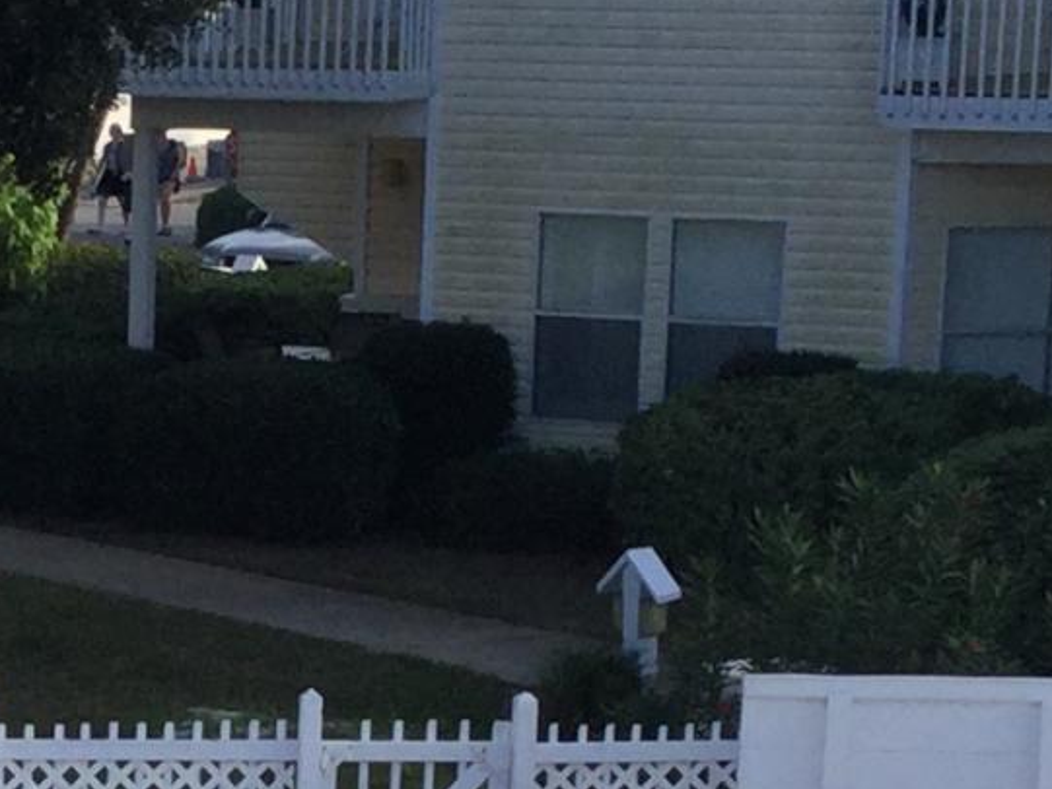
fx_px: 5228
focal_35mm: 172
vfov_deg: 8.5
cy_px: 1086
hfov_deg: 11.3
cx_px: -210
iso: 25
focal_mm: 3.3
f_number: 2.4
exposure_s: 1/558
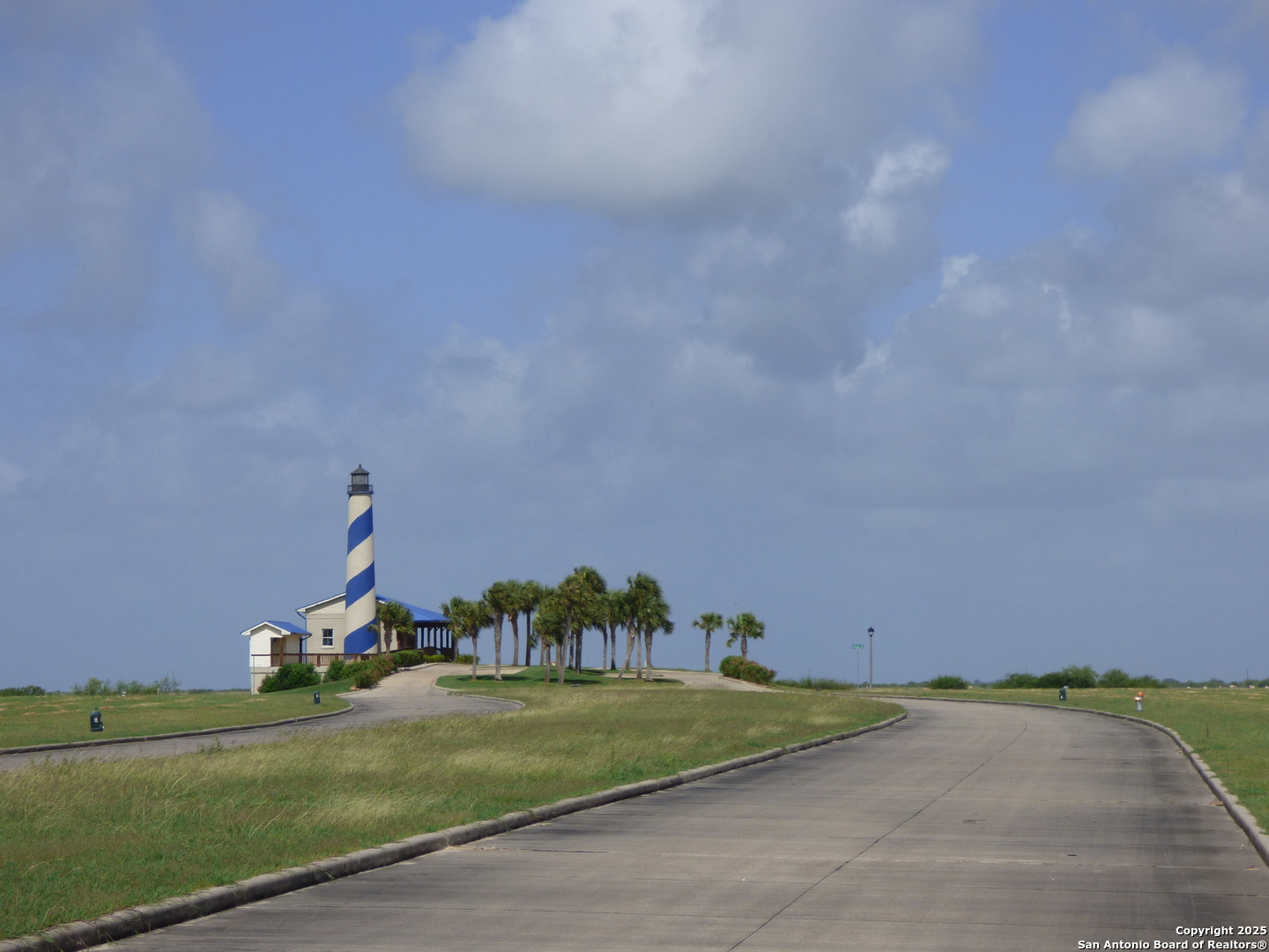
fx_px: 4179
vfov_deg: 13.0
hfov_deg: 17.3
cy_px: 476
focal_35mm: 114
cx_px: 634
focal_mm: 18.72
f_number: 4.9
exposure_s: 1/1000
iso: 100
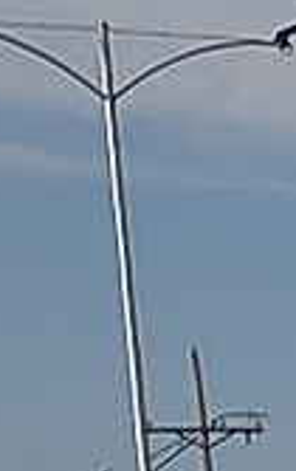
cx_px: 1894
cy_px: 1531
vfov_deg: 5.5
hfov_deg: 3.2
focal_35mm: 355
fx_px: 4562
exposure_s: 1/10000
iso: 68
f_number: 1.8
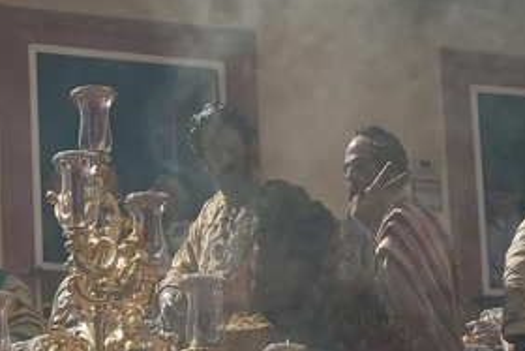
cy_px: 304
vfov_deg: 6.9
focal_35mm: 200
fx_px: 2918
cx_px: -122
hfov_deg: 10.1
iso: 200
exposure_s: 1/5000
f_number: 4
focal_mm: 35
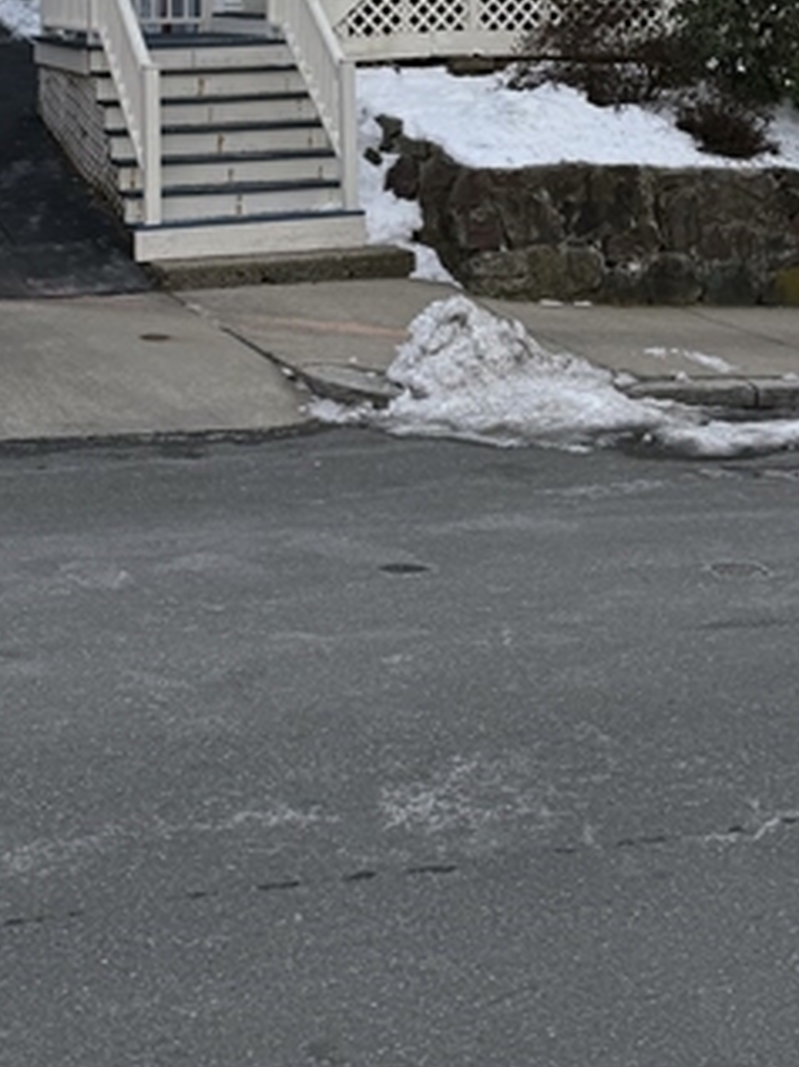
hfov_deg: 25.2
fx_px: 1787
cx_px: 453
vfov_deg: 29.5
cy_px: -148
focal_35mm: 58
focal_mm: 6.76
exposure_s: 1/4405
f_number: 1.78
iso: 125
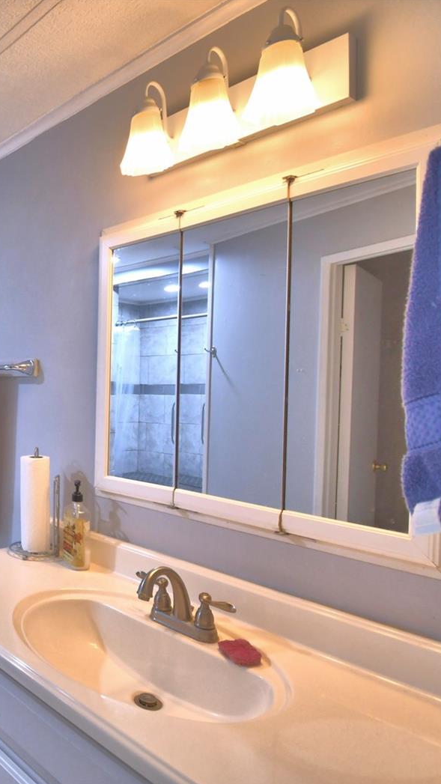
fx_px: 499
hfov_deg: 39.1
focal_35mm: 24
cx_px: -46
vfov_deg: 76.3
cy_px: 397
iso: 450
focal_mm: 10
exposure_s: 1/30
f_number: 4.5
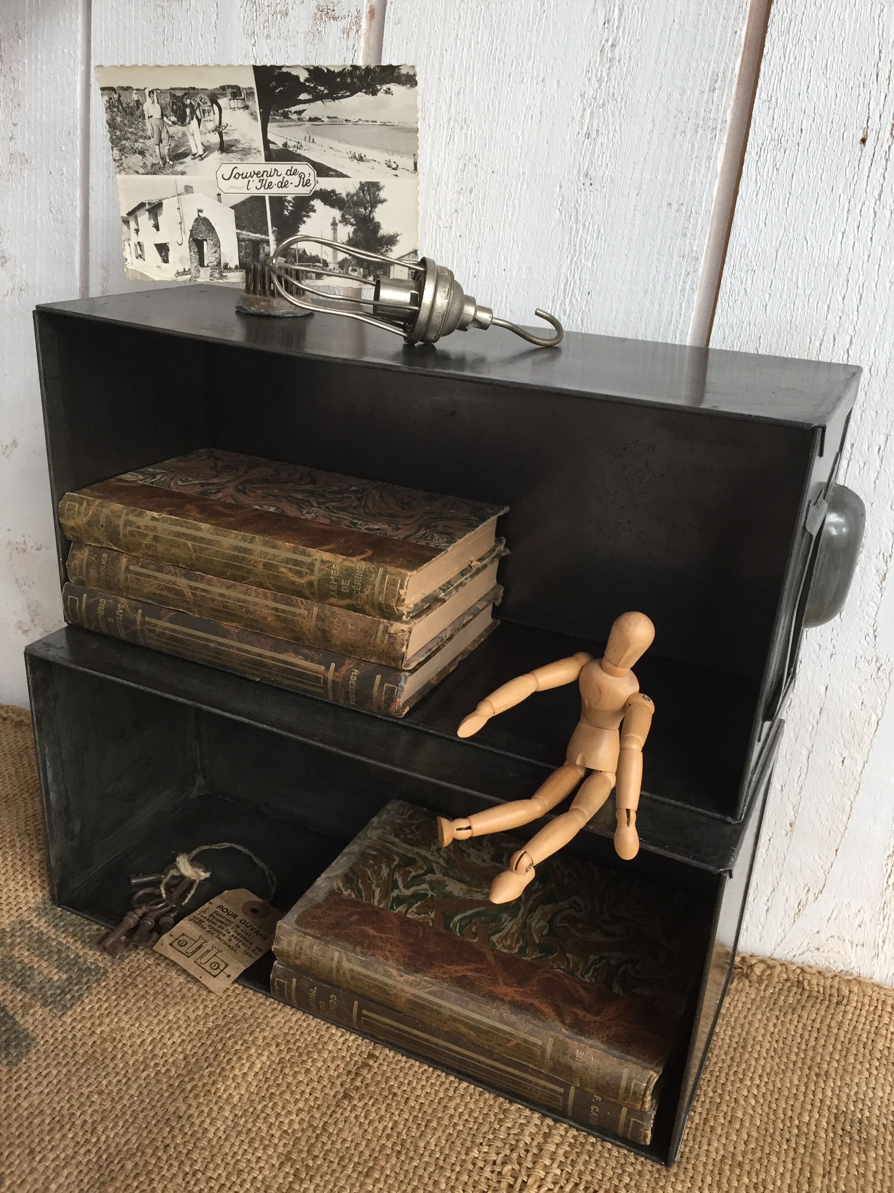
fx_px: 999
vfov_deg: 61.7
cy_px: 596
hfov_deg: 48.2
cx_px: 447
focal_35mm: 29
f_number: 2.2
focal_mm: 4.15
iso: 50
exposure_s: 1/33
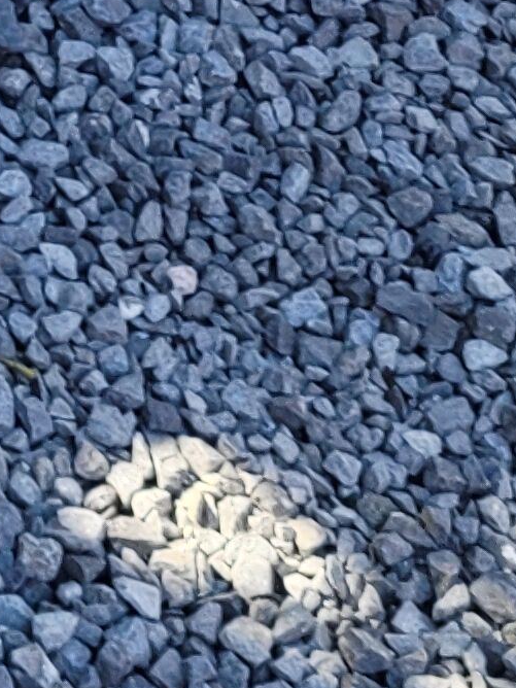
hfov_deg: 8.7
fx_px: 3120
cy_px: -738
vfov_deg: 11.3
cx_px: -680
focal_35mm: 157
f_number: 1.8
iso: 40
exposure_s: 1/149
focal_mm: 5.4
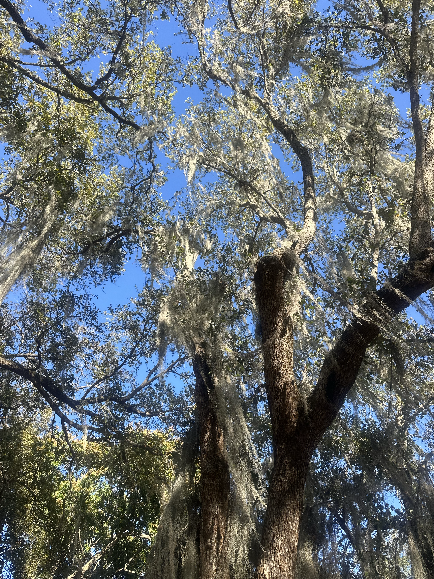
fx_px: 401
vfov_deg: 71.6
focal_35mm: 24
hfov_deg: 56.8
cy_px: 290
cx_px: 217
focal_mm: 6.86
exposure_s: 1/1029
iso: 80
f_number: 1.78
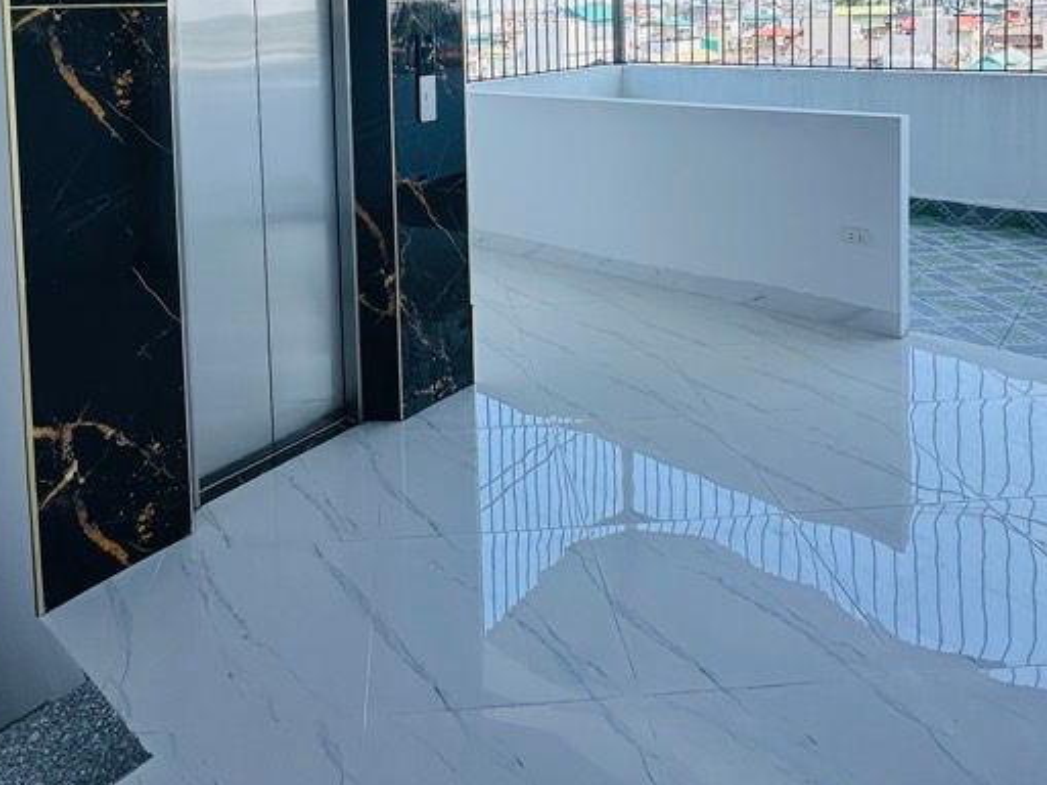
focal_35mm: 28
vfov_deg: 44.3
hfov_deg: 63.2
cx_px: 460
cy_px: 49
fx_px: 847
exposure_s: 1/518
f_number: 2.2
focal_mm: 2.22
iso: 40
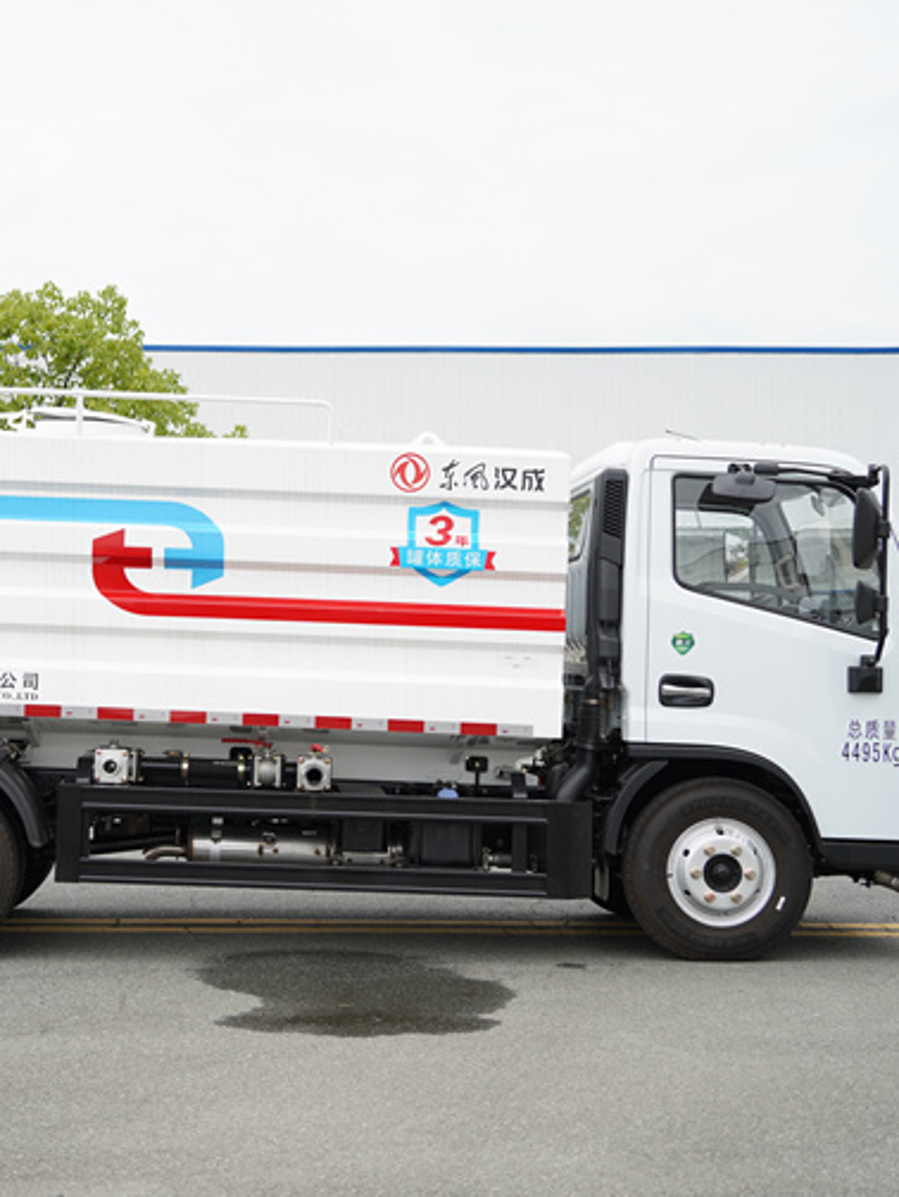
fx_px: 1902
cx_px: 254
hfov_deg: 26.3
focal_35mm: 55
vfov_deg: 34.9
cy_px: 587
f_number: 3.2
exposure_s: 1/800
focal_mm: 36
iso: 100
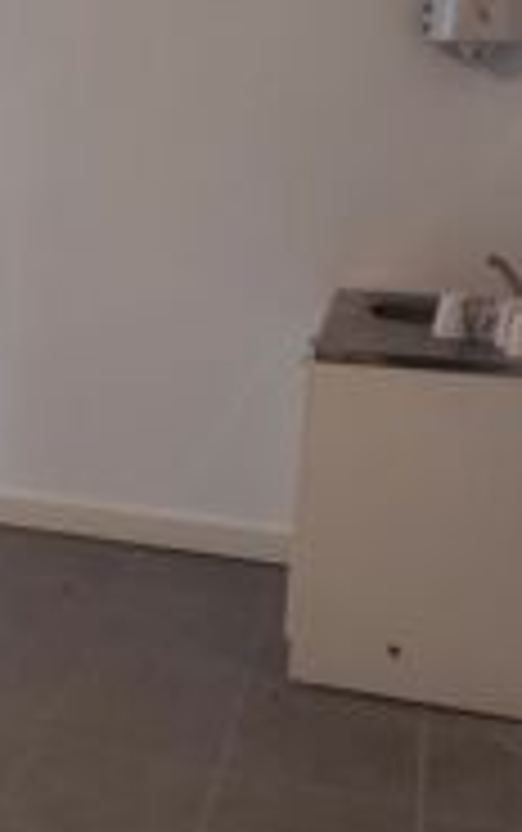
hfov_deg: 19.4
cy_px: 385
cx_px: -189
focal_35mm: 61
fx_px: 1385
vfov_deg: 33.4
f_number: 1.79
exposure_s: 1/33
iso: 269
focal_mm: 4.71
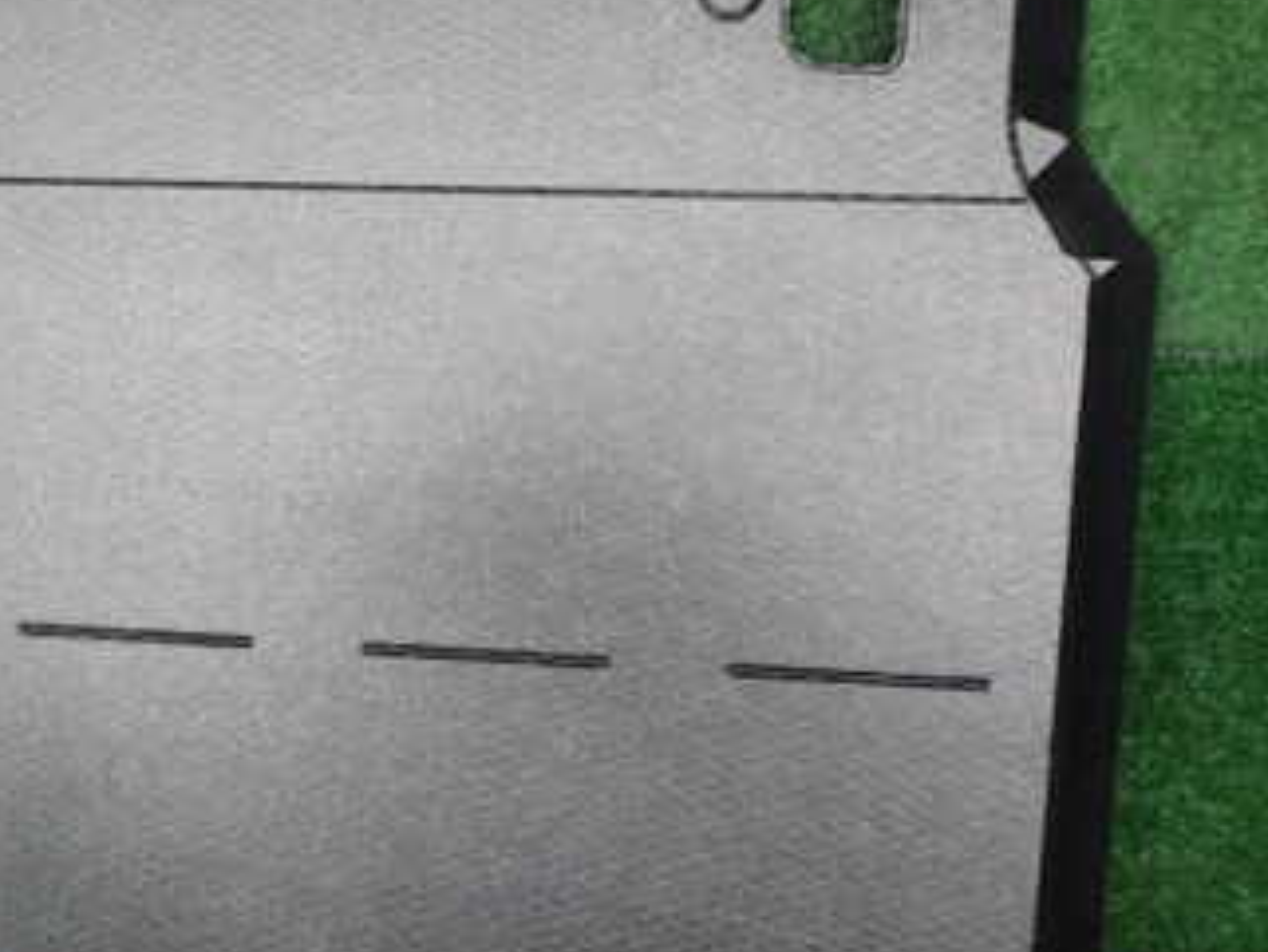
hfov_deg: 33.0
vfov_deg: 26.0
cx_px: 190
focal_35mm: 56
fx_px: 2052
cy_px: 636
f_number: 2.3
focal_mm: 5.4
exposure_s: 1/60
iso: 200
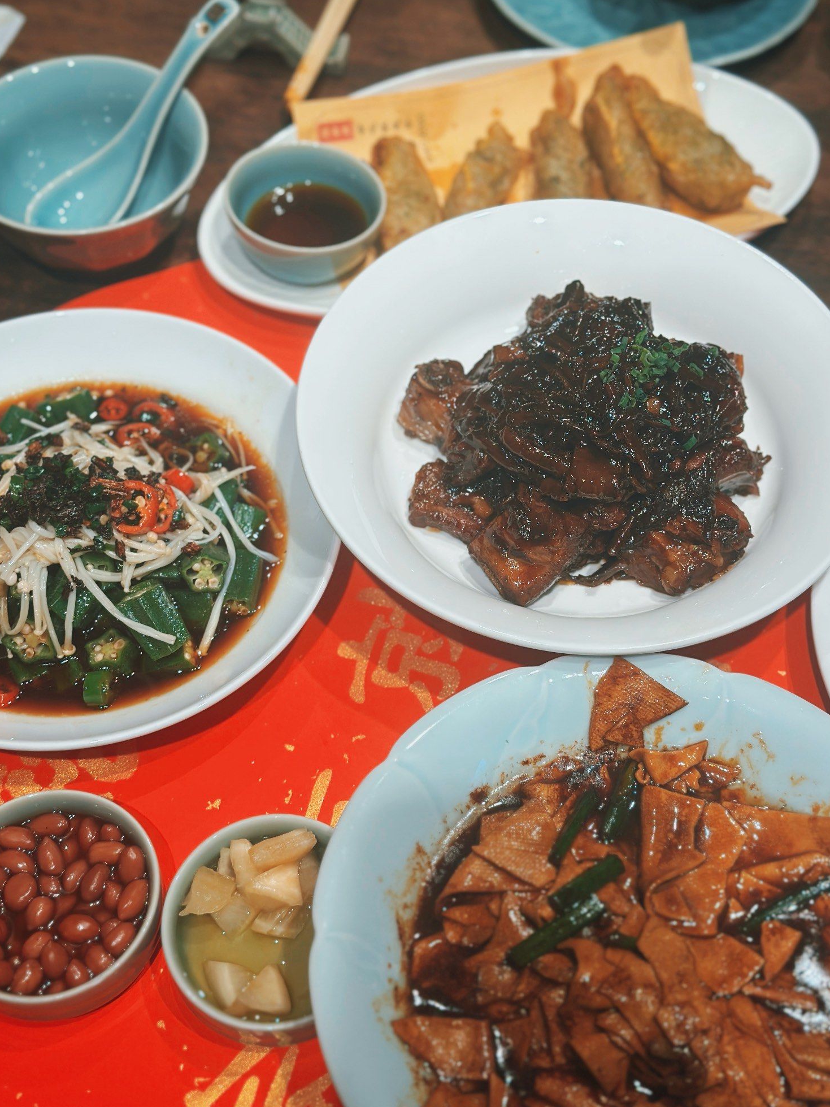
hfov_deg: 29.7
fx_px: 1567
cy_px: 545
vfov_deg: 38.9
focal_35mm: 49
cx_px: 409
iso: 80
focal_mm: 6.86
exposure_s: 1/532
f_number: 1.78
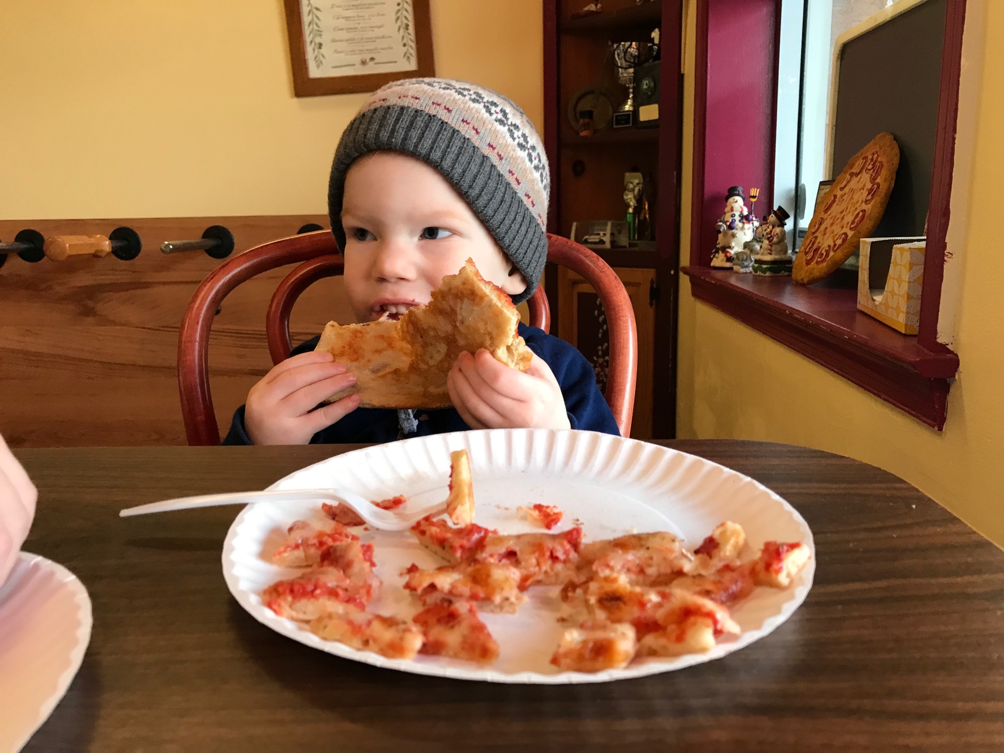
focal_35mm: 28
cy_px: 376
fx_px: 812
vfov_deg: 49.7
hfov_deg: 63.4
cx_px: 502
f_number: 1.8
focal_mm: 3.99
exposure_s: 1/30
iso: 40
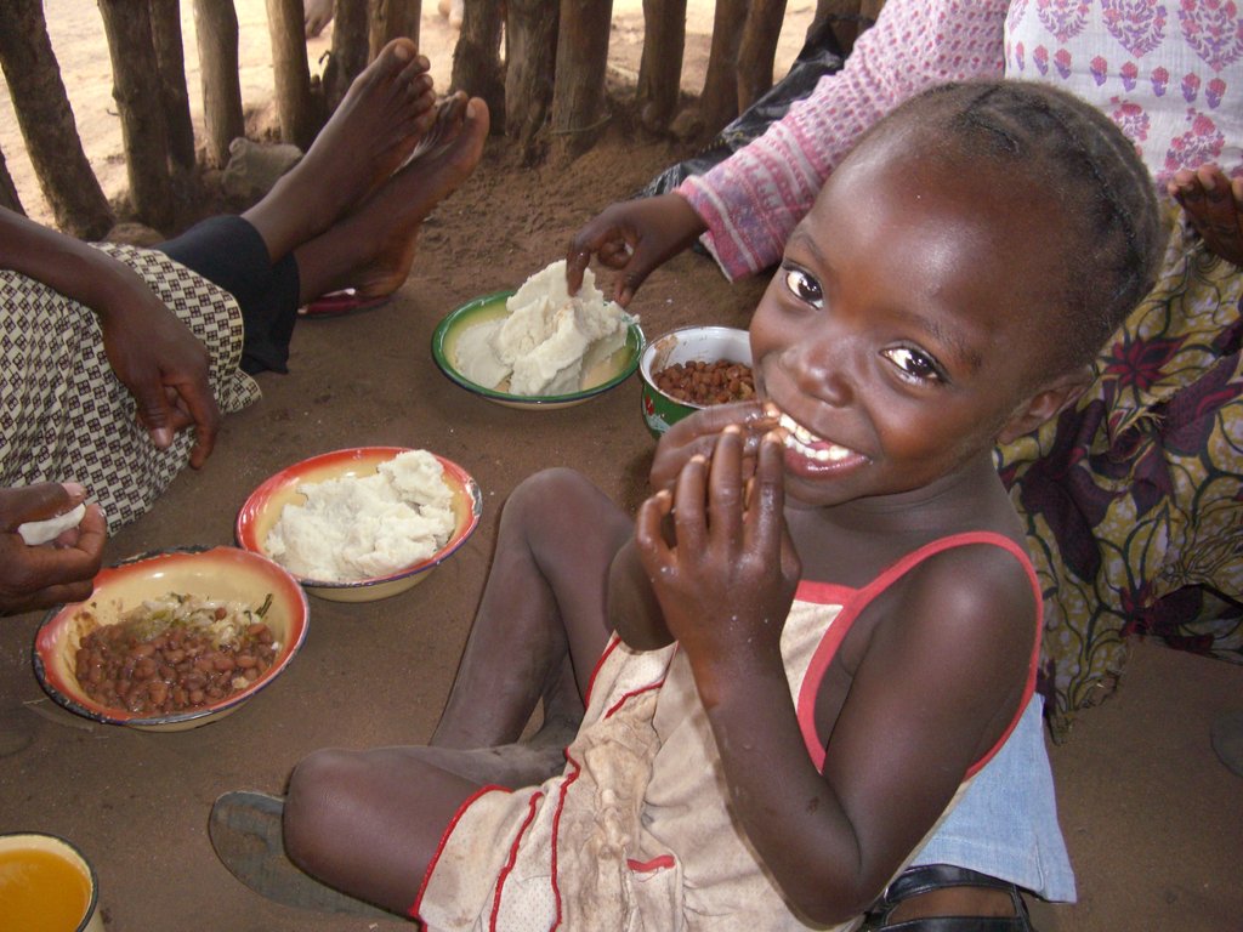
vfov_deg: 37.7
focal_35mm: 38
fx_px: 1365
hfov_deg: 49.0
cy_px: 466
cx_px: 622
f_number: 2.8
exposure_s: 1/60
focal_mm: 7.9
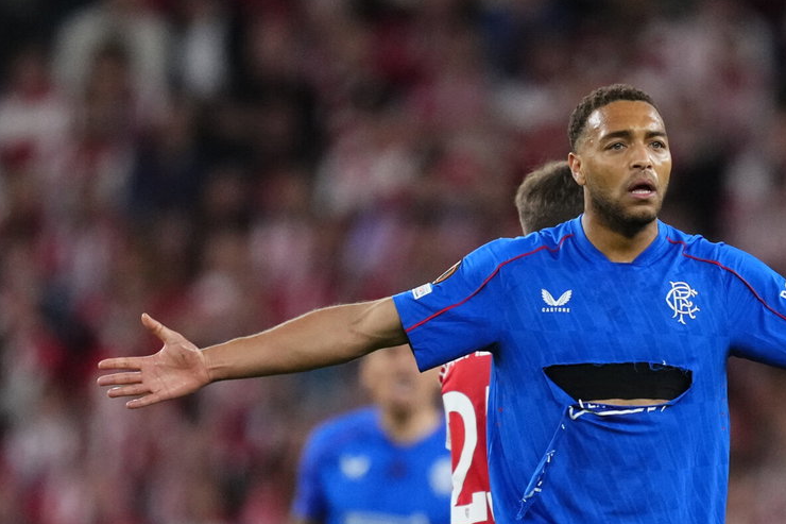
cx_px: 611
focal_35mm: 1298
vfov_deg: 1.1
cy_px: 548
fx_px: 28332
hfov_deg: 1.6
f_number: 2.8
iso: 3200
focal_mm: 400
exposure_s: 1/2000
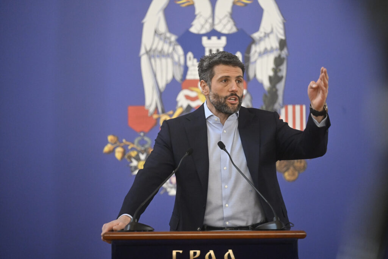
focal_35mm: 170
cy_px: 130
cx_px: 194
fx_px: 1832
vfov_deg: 8.1
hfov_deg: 12.1
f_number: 2.8
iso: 4000
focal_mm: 170
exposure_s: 1/200
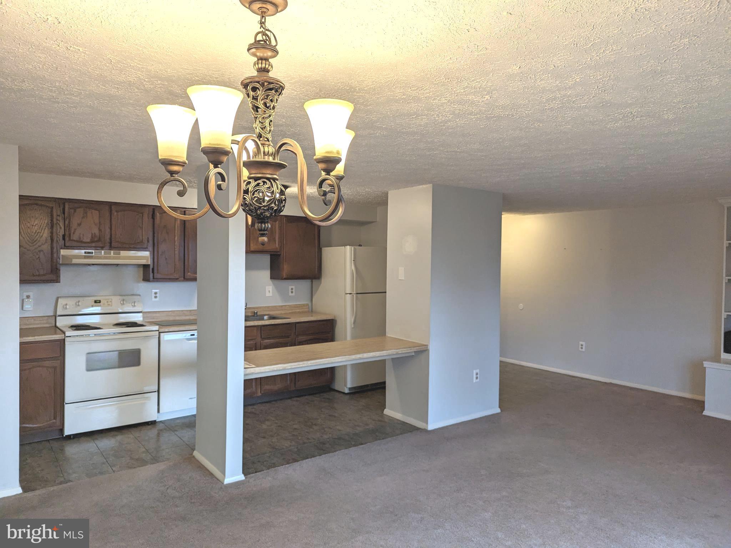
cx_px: 366
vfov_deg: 56.8
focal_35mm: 24
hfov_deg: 71.6
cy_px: 274
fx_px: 507
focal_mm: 6.81
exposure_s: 1/120
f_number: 1.85
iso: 67
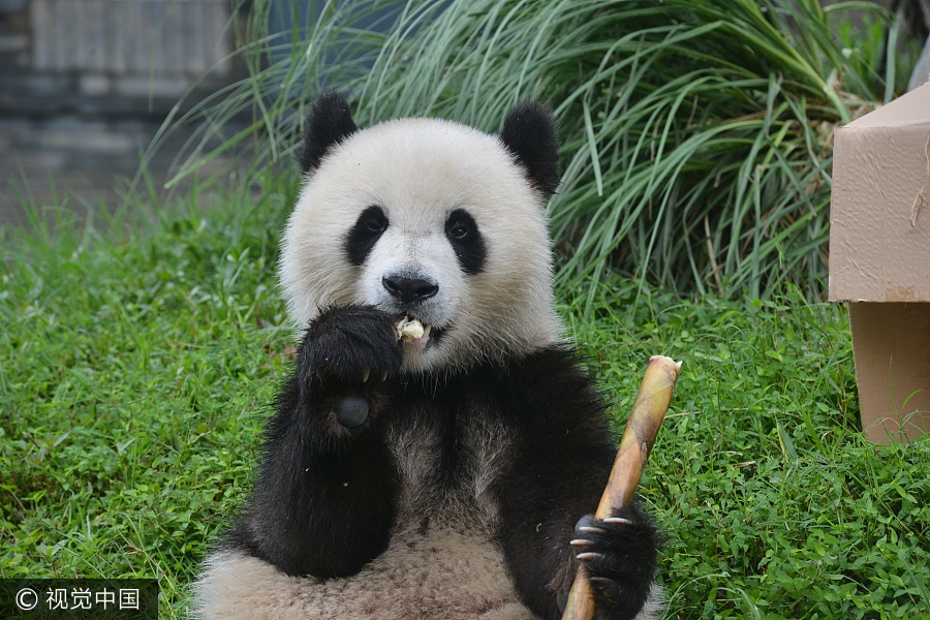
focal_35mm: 200
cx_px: 465
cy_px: 310
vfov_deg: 6.9
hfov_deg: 10.3
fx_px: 5166
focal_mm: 200
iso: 800
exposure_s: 1/400
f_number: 10
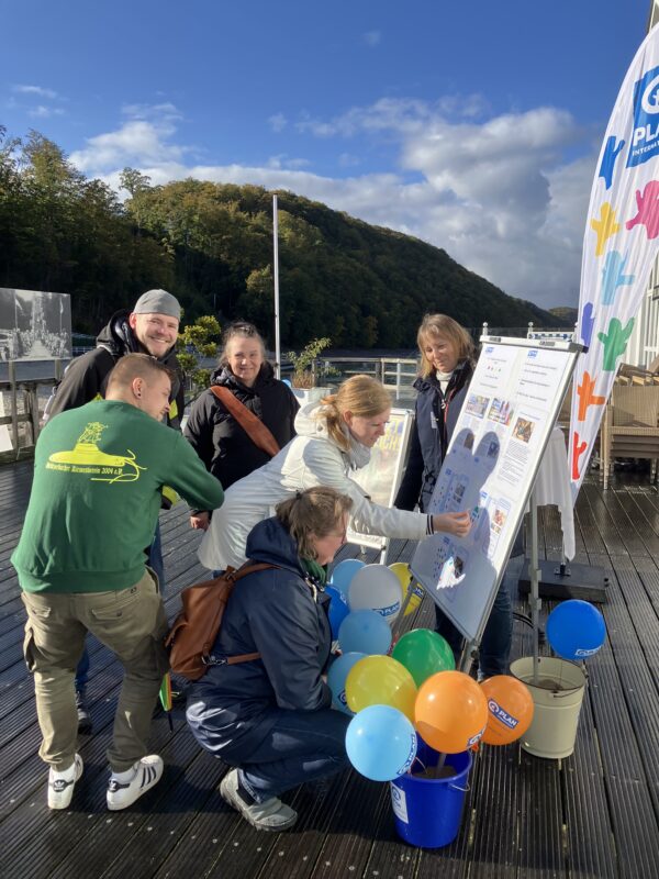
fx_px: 711
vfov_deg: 63.4
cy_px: 440
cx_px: 330
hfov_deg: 49.7
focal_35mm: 28
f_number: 1.8
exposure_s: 1/1429
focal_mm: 3.99
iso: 32
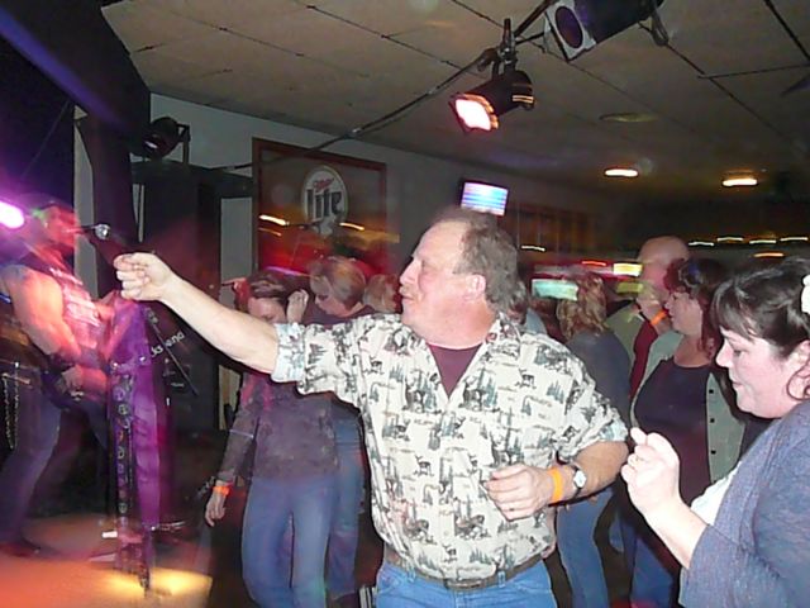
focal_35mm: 35
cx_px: 405
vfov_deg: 40.7
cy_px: 304
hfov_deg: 52.6
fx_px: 819
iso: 800
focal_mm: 5.2
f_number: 2.8
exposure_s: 1/10
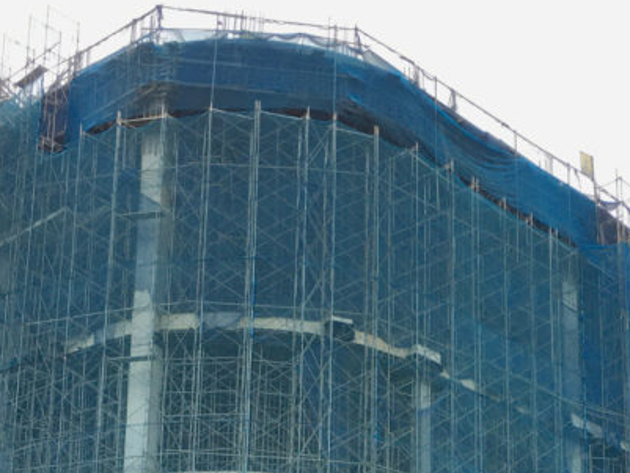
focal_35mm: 74
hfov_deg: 26.2
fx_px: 1347
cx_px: 412
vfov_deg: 18.7
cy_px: 583
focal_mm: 4.15
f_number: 2.2
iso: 32
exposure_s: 1/100
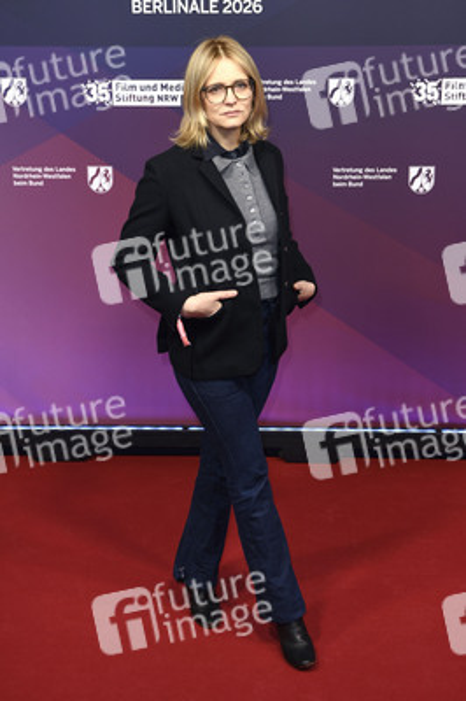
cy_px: 350
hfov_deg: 24.6
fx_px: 1070
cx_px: 233
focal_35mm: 55
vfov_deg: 36.3
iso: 800
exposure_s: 1/200
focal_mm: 55
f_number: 5
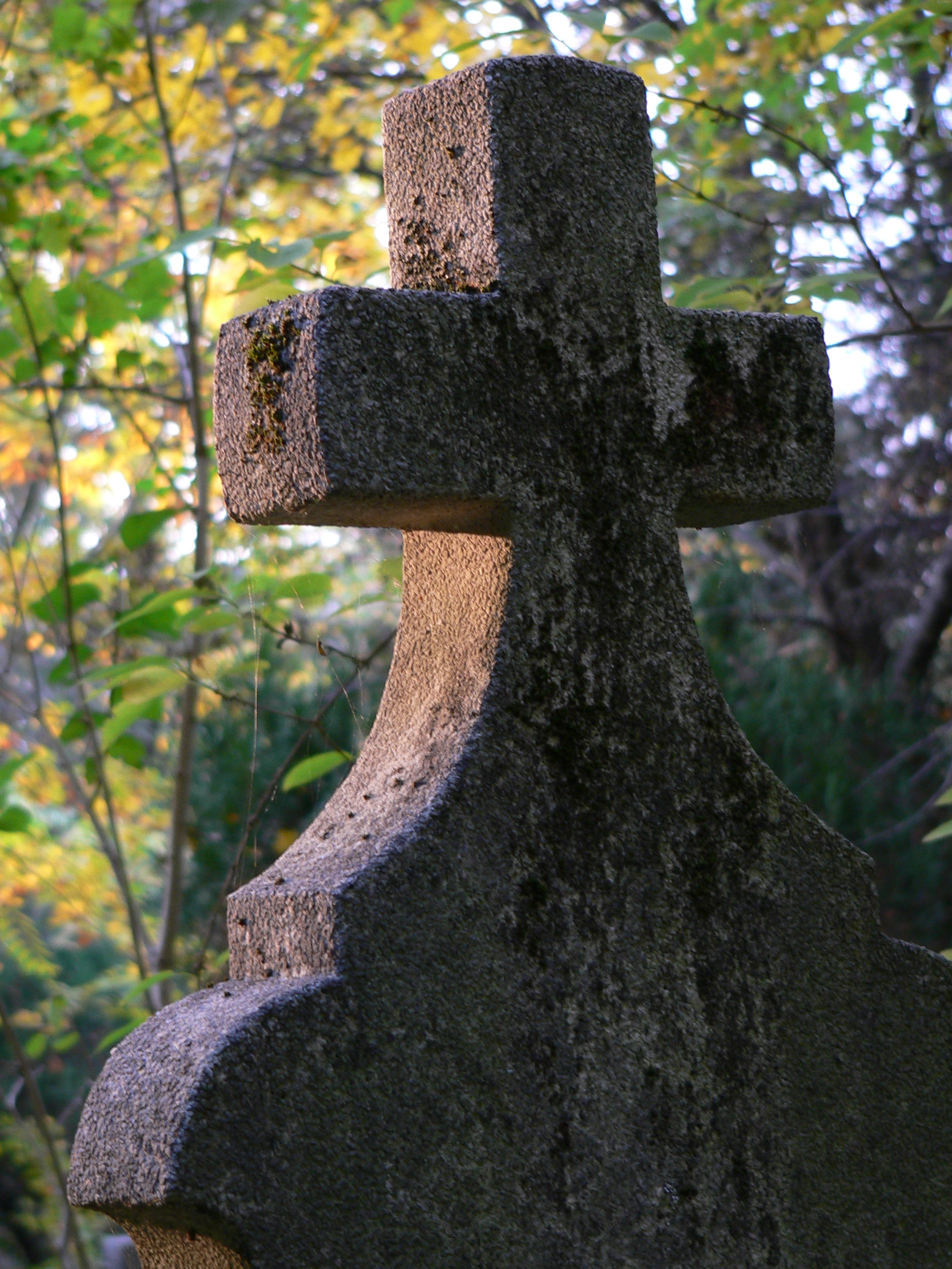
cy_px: 672
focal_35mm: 104
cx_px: 448
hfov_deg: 14.2
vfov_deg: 18.9
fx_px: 3813
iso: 80
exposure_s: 1/15
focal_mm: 15.8
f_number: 2.8
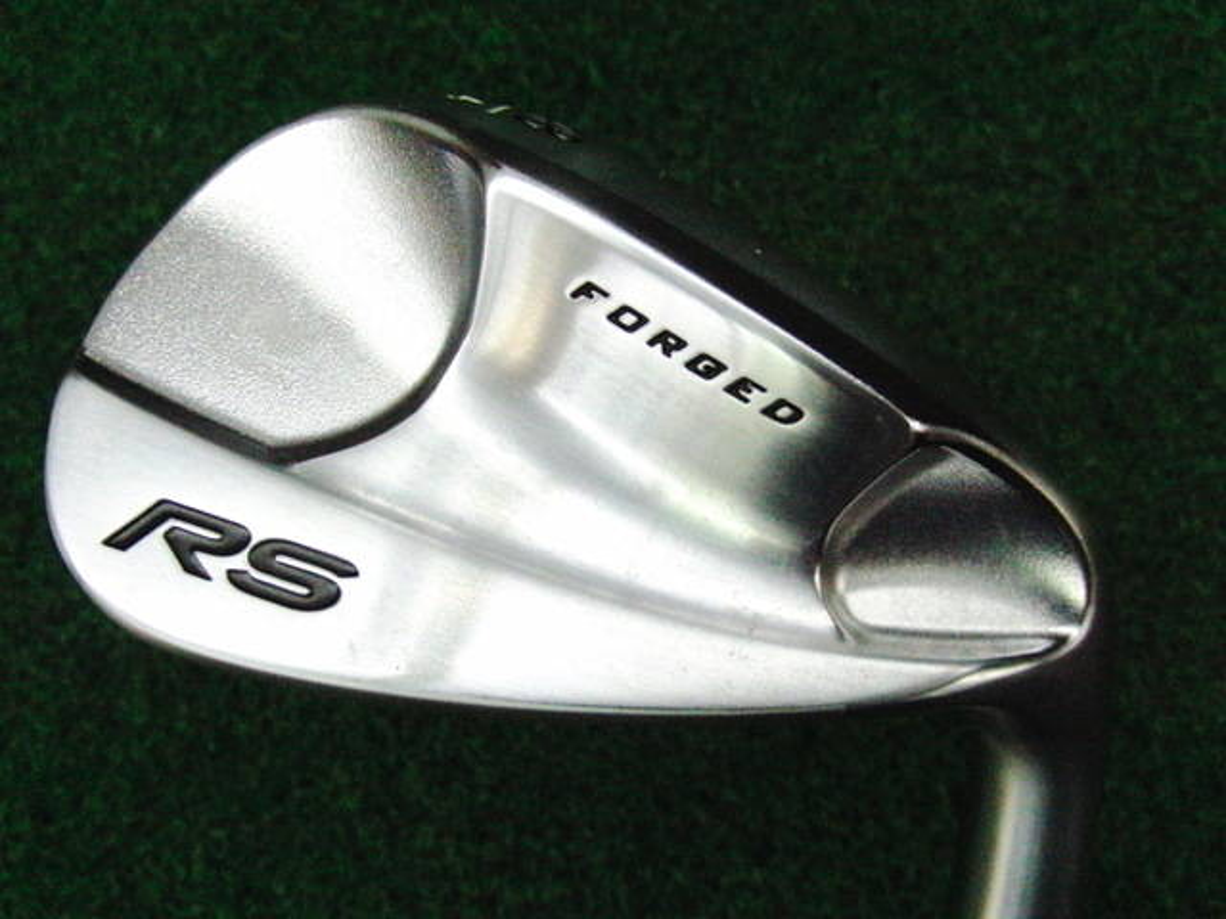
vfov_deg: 38.7
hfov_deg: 50.1
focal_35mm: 37
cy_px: 460
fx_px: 1310
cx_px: 613
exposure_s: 1/800
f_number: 3.6
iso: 3200
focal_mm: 6.42
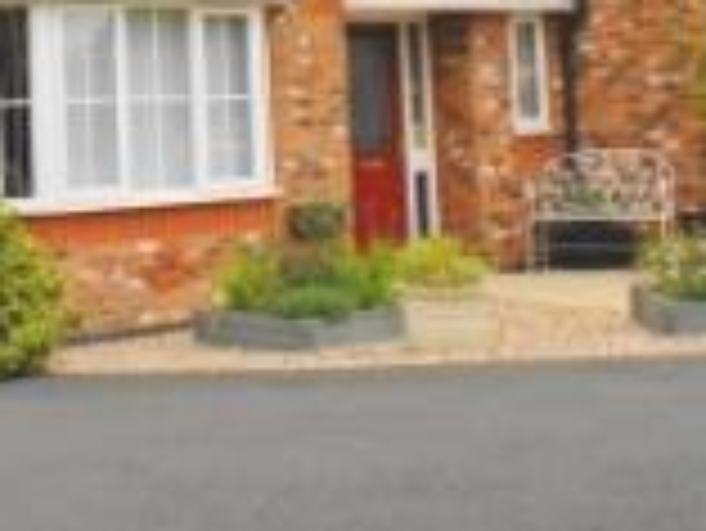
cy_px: -130
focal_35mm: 74
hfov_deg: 25.7
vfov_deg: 18.7
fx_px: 1510
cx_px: 103
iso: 100
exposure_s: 1/80
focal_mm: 18
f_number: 9
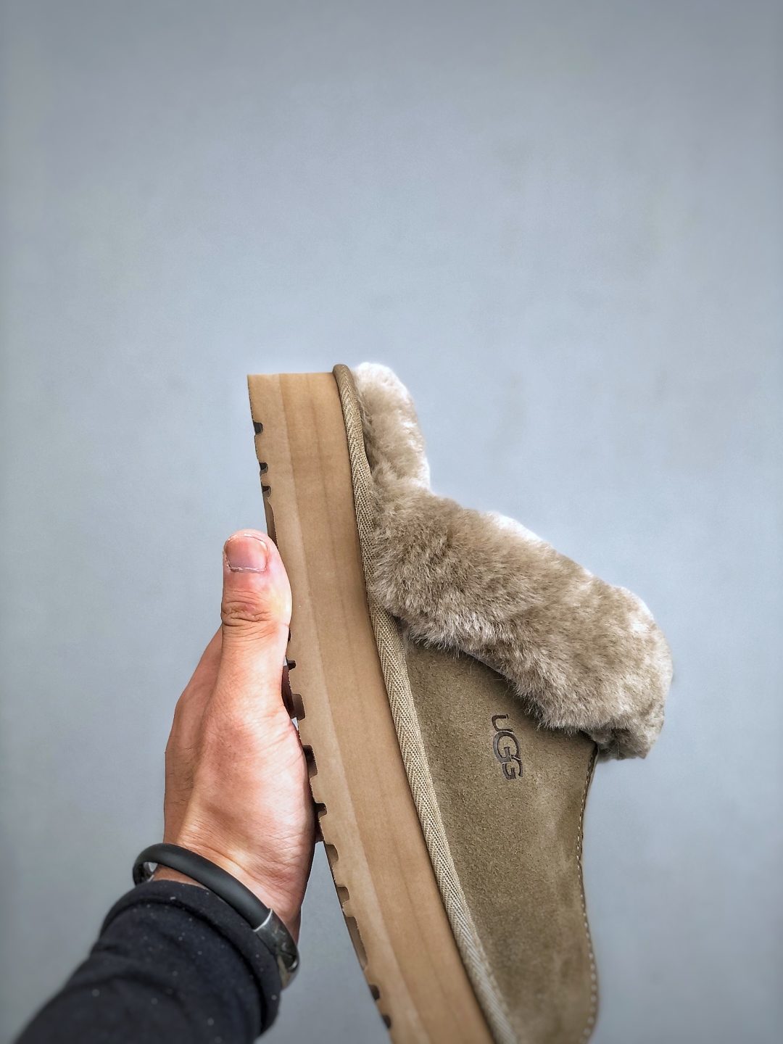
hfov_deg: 25.7
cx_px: 392
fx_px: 1719
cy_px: 522
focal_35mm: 57
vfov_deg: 33.8
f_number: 2.8
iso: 20
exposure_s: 1/50
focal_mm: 6.6
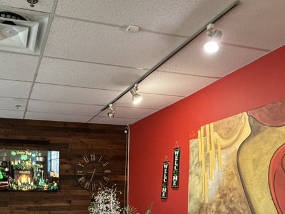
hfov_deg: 54.3
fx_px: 263
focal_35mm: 32
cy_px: 210
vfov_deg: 39.4
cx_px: 73
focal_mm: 2.22
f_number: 2.2
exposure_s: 1/60
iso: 320
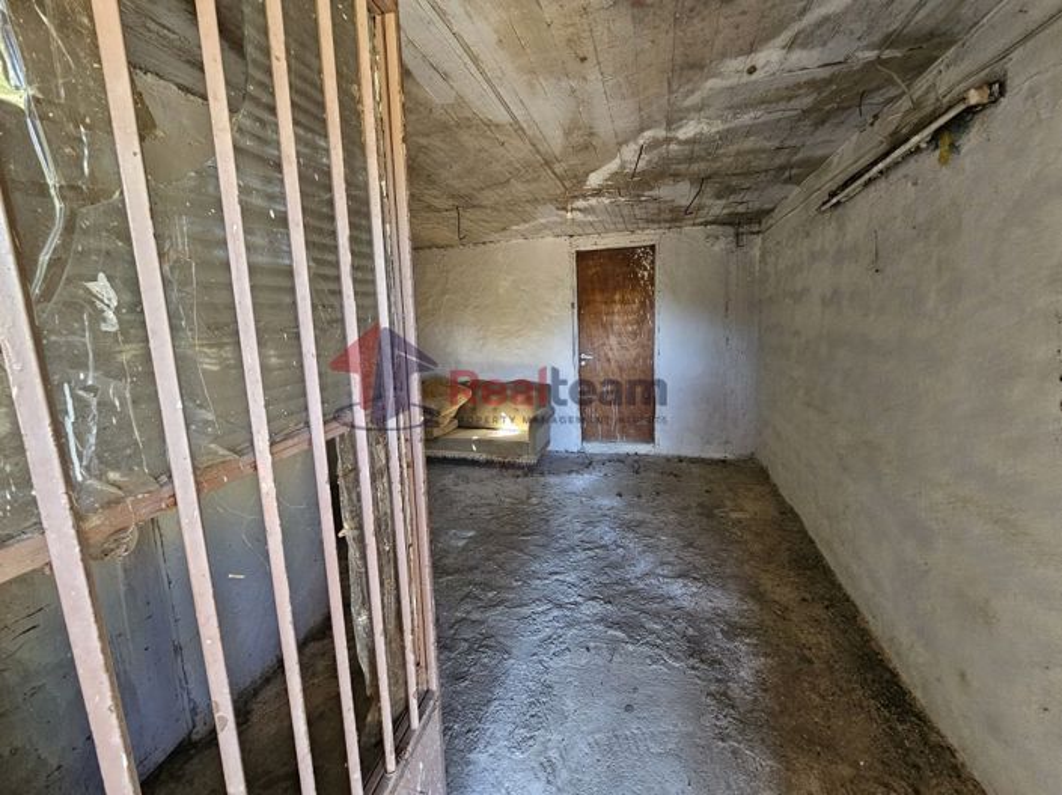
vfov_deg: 89.9
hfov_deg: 106.2
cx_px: 531
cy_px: 398
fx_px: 399
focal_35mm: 13
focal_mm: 2.2
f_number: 2.2
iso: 400
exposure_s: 1/50
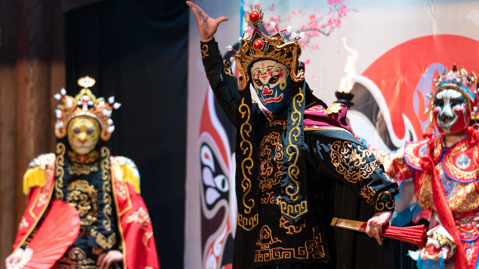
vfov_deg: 6.8
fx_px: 2261
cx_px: 241
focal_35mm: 178
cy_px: 135
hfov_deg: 12.1
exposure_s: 1/640
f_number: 2.8
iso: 500
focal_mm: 113
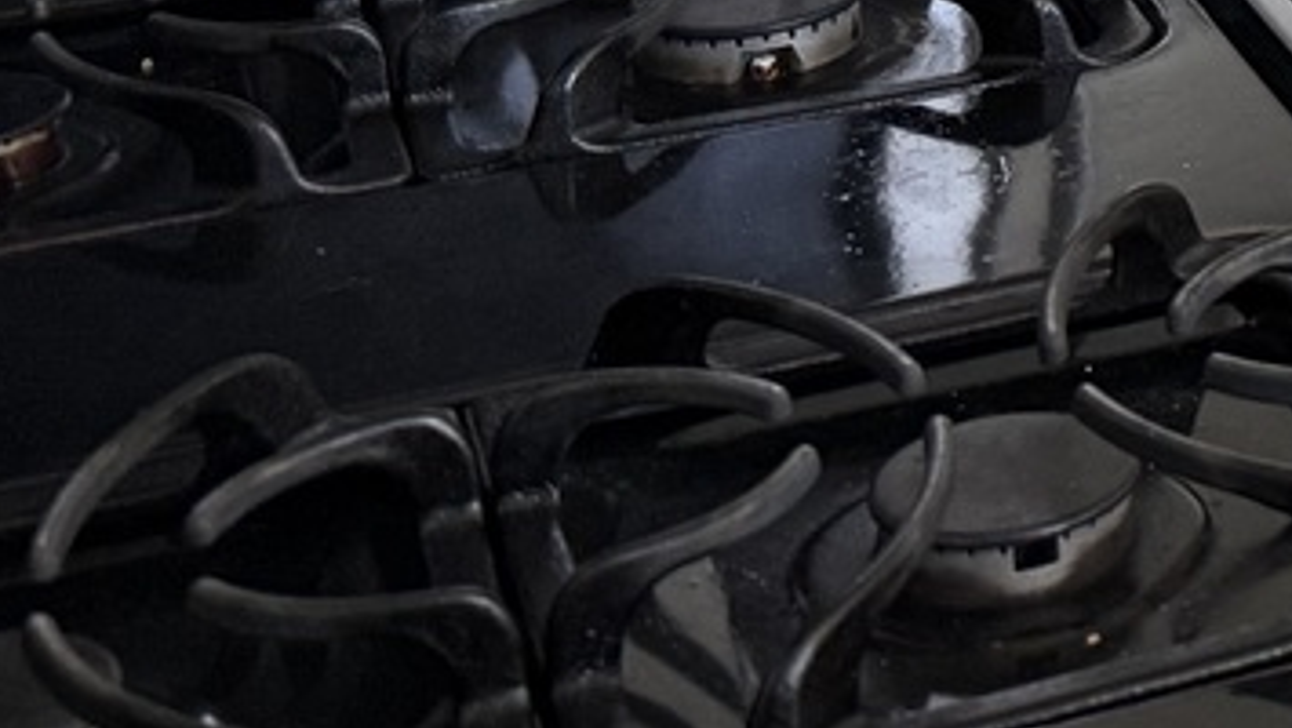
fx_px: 3633
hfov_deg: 17.0
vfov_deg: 10.3
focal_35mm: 106
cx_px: 2249
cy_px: -881
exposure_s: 1/60
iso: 200
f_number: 1.78
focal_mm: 6.76
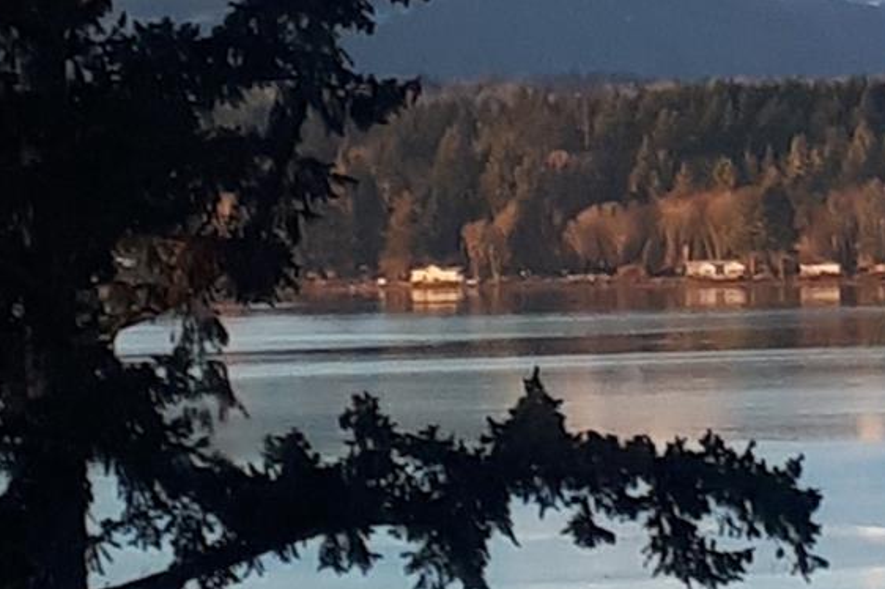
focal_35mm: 60
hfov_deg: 32.8
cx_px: 658
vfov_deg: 22.4
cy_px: 162
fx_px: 1474
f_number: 1.9
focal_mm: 3.6
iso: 40
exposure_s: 1/165
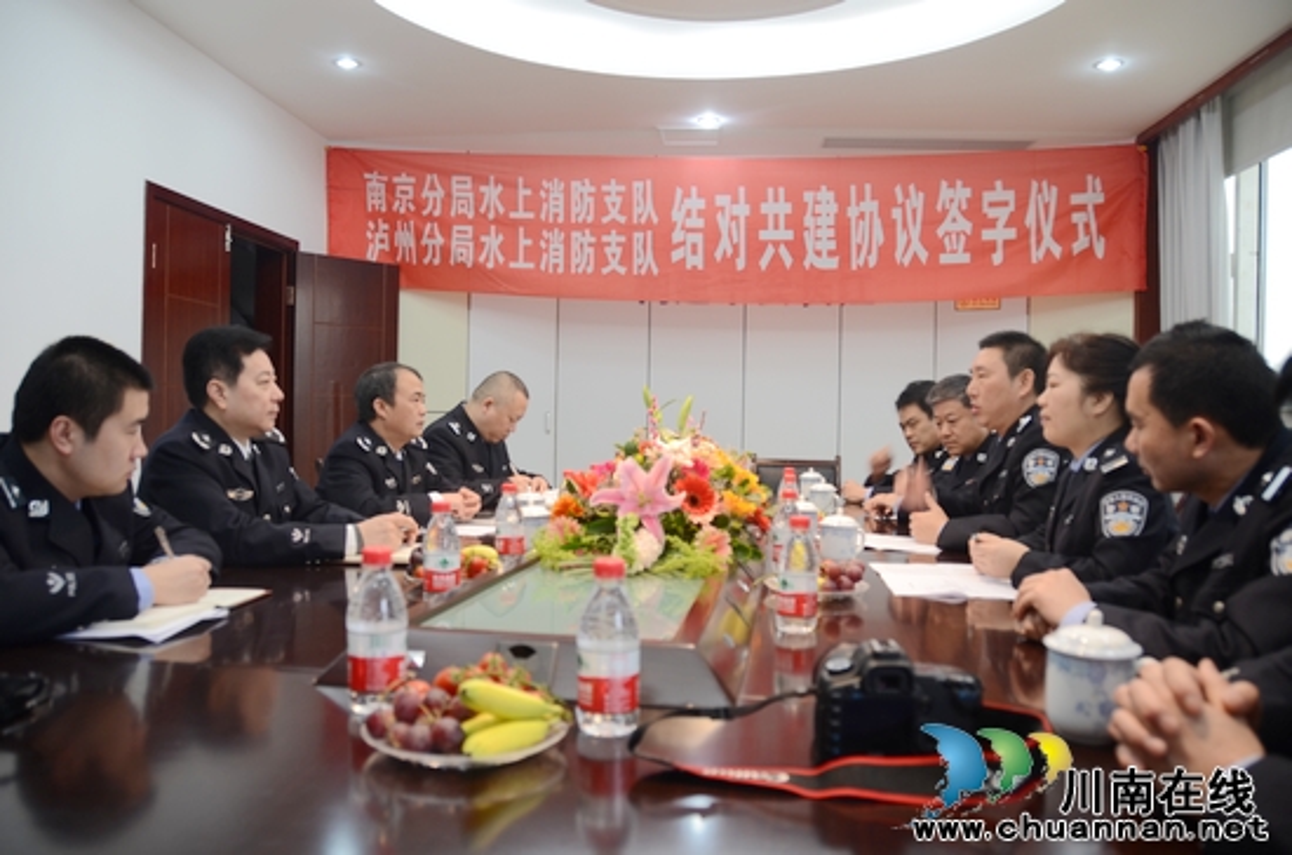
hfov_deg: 67.5
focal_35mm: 27
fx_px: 967
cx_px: 646
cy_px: 428
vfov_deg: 47.7
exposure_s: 1/15
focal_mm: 18
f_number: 3.5
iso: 200
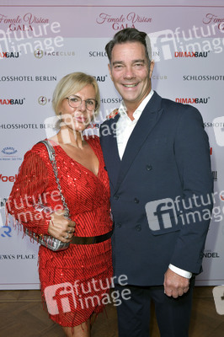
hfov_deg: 35.0
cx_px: 112
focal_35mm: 38
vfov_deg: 50.7
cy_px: 168
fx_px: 355
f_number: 7.1
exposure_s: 1/200
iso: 1250
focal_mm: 38
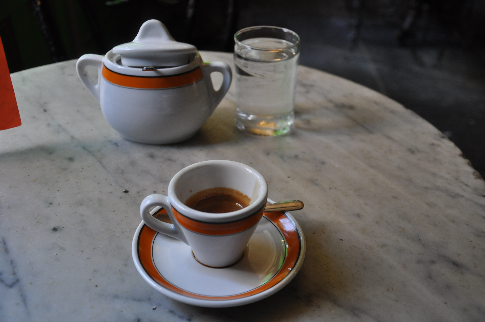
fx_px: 525
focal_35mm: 39
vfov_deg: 34.1
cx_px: 242
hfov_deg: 49.6
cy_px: 161
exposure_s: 1/40
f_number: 4
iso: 800
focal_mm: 26
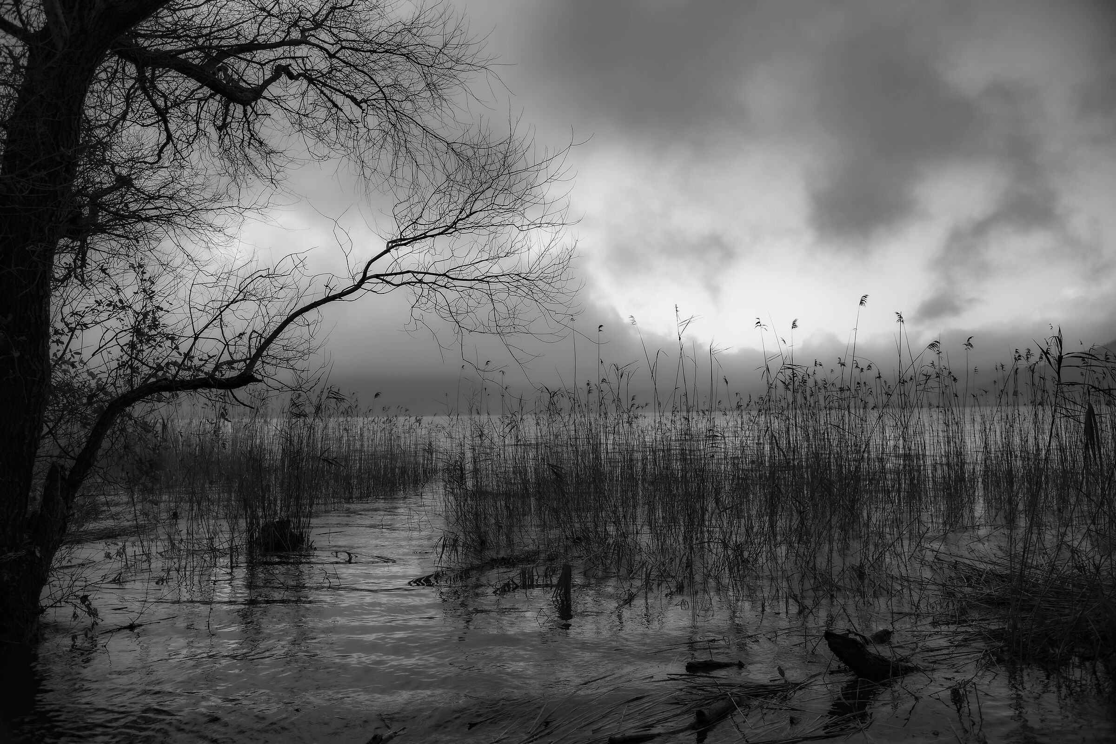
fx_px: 930
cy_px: 372
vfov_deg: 43.6
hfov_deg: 61.9
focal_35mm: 30
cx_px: 558
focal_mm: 30
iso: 100
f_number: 4.5
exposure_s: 1/80
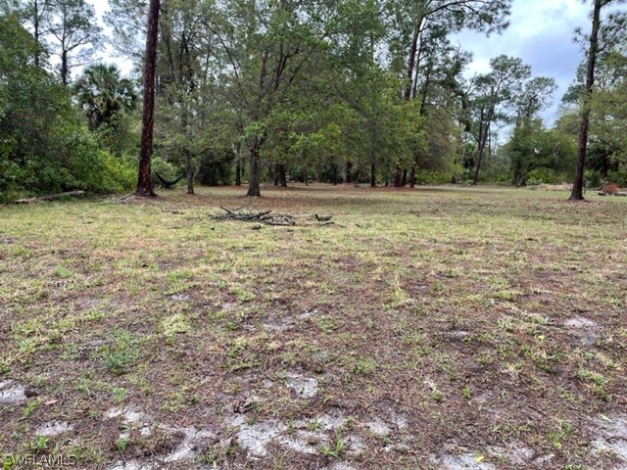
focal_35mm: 26
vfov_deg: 53.1
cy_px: 235
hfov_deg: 67.3
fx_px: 471
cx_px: 314
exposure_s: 1/168
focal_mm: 4.2
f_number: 1.6
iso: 32
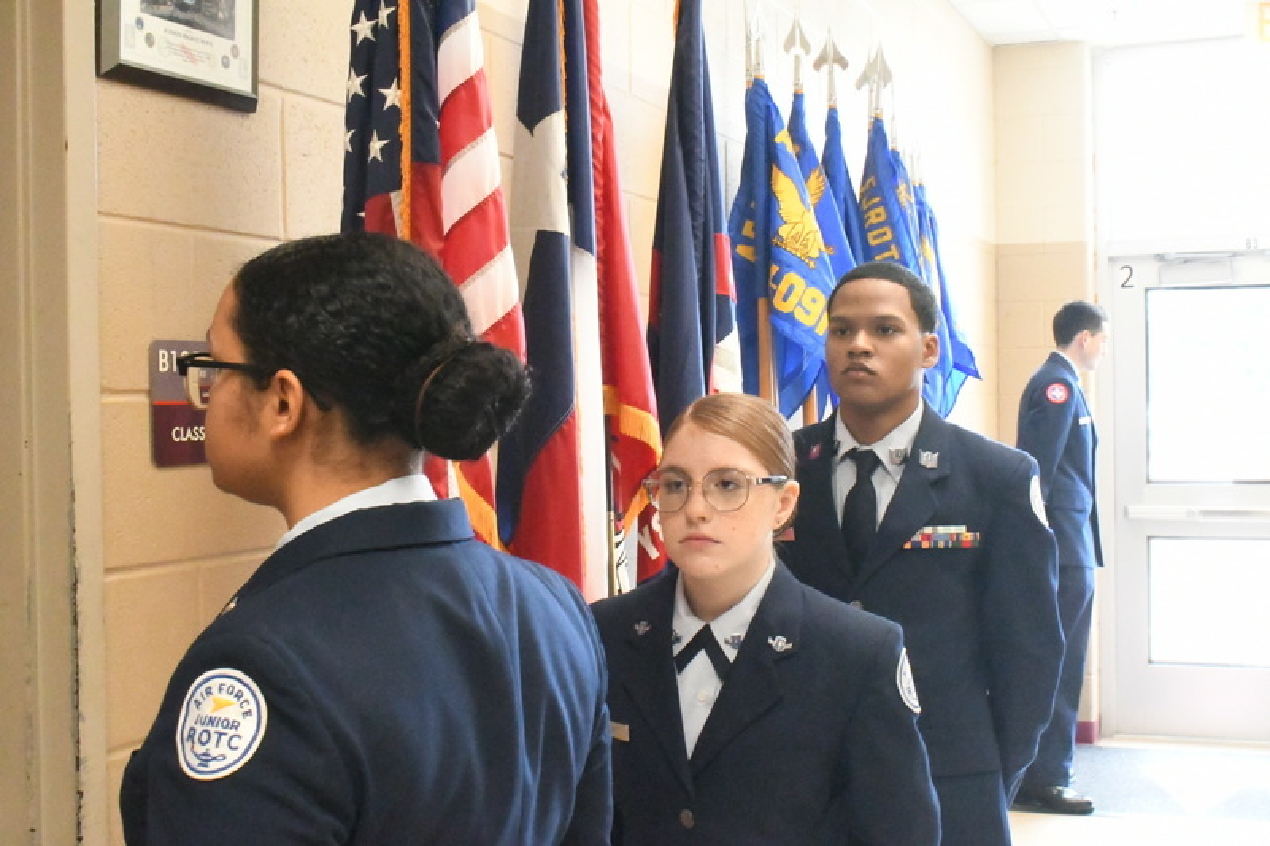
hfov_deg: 42.8
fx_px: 1622
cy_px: 423
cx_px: 635
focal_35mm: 46
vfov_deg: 29.2
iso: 28800
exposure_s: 1/50
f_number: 22
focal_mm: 31
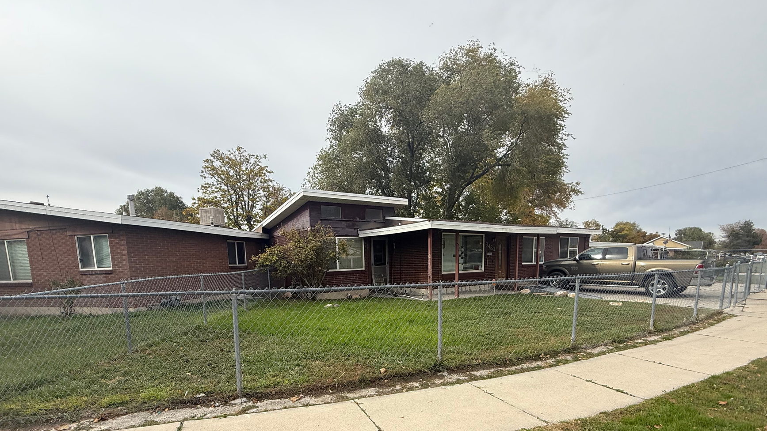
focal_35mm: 18
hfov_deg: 92.6
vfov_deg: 58.4
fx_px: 366
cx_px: 368
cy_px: 314
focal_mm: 2.22
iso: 50
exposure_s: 1/734
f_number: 2.2
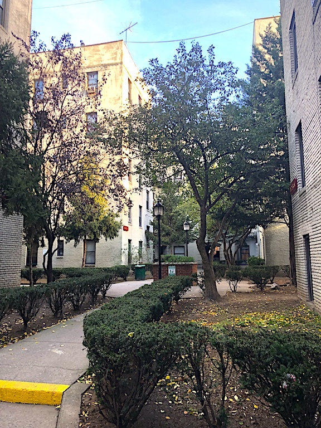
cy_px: 214
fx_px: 359
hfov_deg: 48.2
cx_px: 160
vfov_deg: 61.7
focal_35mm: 29
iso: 64
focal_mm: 3.99
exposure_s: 1/120
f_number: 1.8
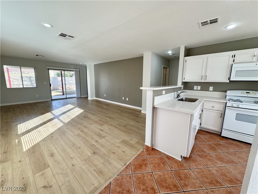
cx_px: 129
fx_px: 104
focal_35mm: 14
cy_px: 97
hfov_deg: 102.1
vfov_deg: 85.7
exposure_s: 1/122
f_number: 2.2
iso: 40
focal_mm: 2.22
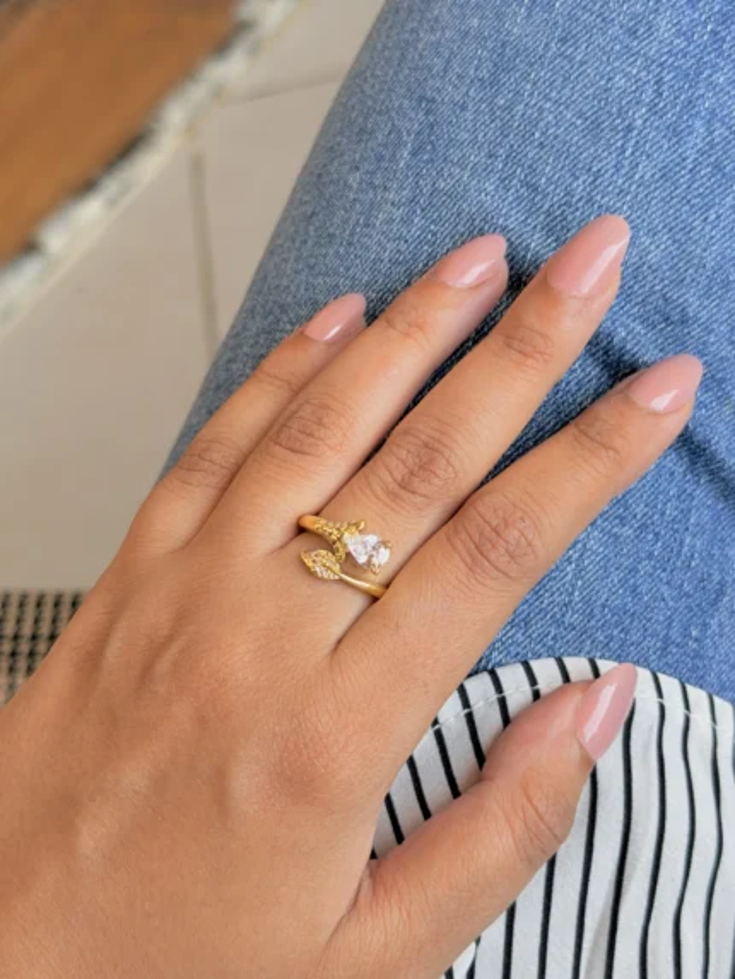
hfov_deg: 30.3
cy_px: 490
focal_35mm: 48
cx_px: 368
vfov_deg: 39.6
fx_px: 1358
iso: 50
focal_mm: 6.76
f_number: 1.78
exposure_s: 1/121
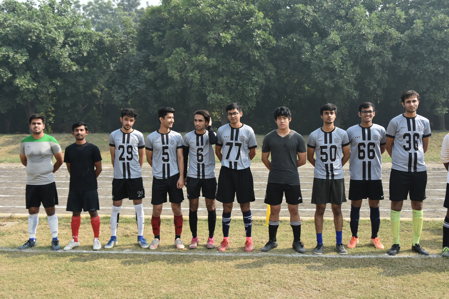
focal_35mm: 39
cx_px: 224
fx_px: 486
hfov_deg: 49.6
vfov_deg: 34.2
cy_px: 150
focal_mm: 26
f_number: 8
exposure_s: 1/500
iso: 280
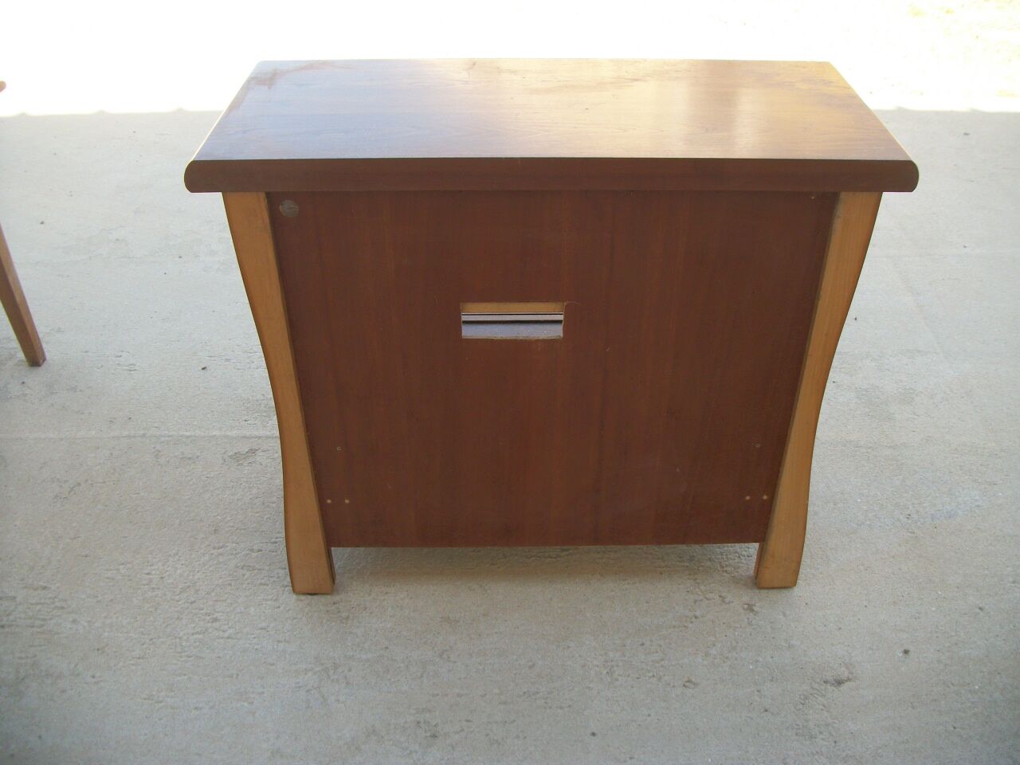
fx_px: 943
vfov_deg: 44.2
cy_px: 382
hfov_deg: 56.8
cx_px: 510
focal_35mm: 32
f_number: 2.9
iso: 80
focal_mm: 5.7
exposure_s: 1/200
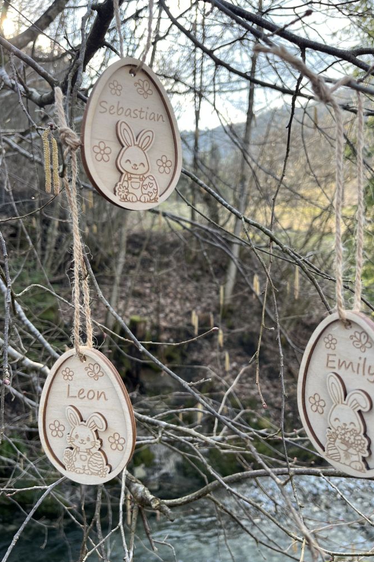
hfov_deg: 44.9
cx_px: 206
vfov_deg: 63.7
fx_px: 452
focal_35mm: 29
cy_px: 289
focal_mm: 5.1
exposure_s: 1/232
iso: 40
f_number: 1.6
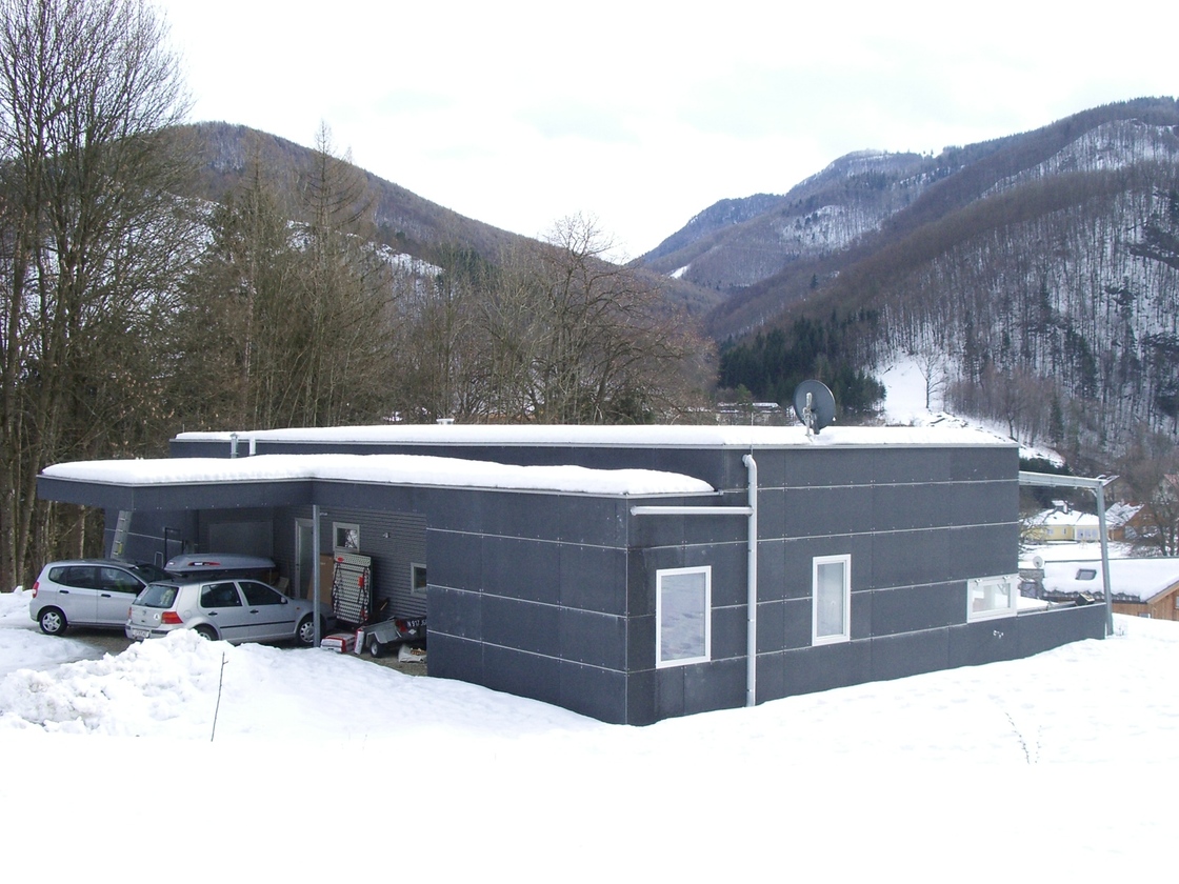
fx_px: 1396
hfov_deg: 45.8
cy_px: 442
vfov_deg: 35.1
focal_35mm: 41
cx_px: 590
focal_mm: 6.8
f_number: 4.6
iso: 80
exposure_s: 1/200
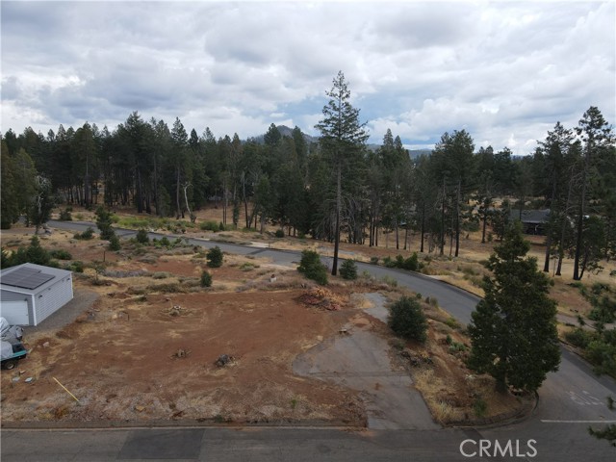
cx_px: 308
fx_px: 427
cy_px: 231
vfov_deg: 56.8
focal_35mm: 24
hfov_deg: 71.6
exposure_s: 1/350
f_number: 2.8
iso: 100
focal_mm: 4.5
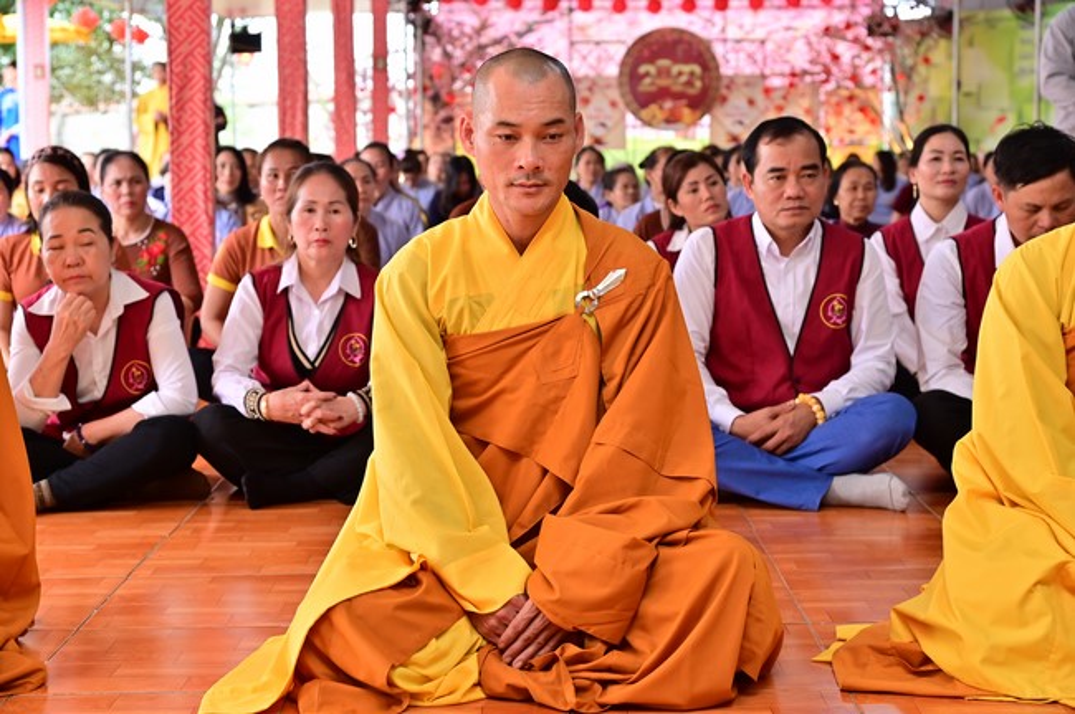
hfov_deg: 31.0
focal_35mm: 65
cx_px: 538
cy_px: 357
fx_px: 1939
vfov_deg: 20.9
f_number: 5.6
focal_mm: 65
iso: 1000
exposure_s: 1/125
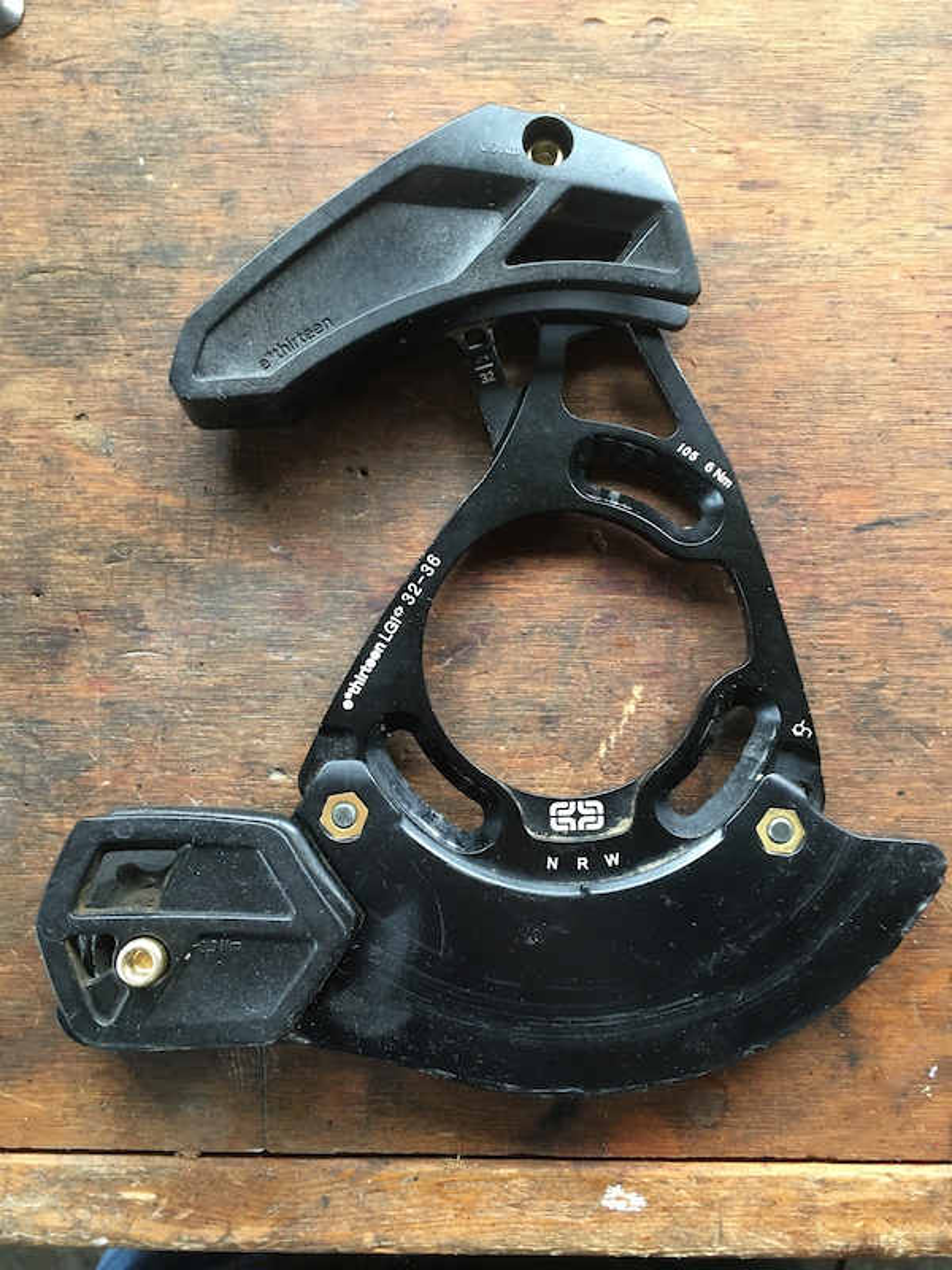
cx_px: 476
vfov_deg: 61.7
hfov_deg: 48.2
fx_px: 1063
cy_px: 635
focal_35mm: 29
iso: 100
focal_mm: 4.15
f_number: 2.2
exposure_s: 1/30
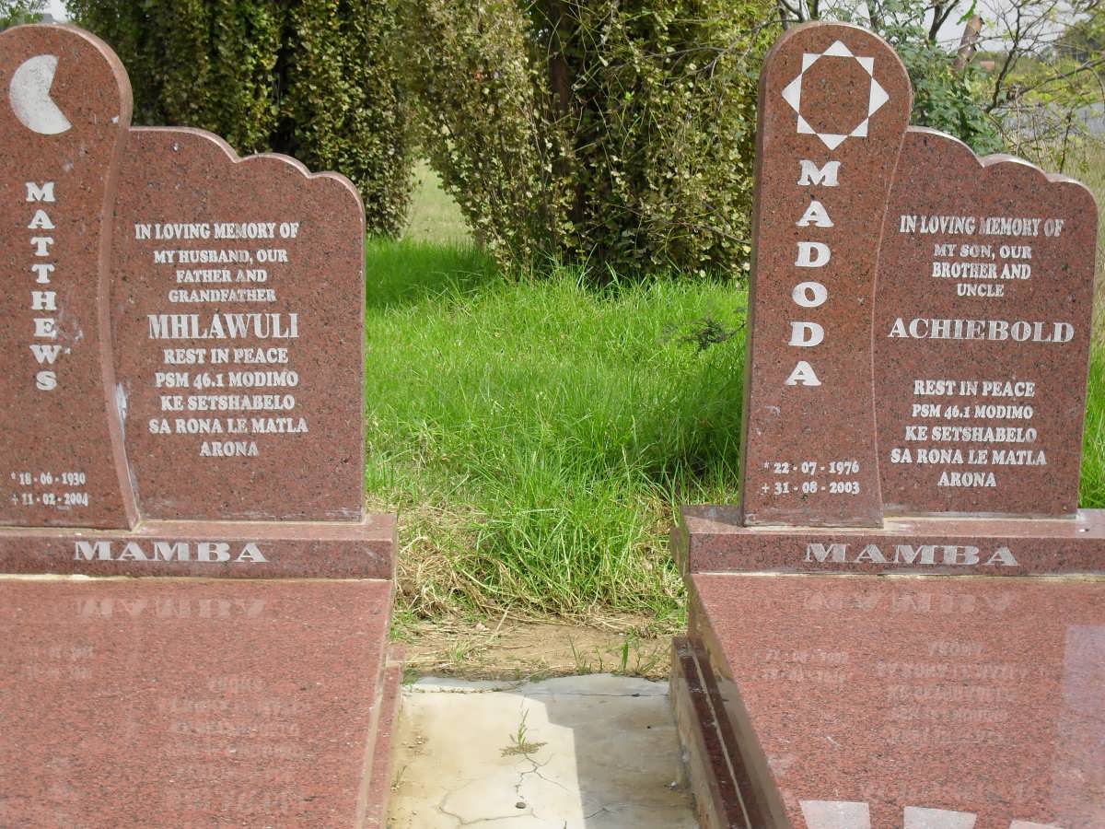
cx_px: 552
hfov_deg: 33.8
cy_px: 414
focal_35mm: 57
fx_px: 1820
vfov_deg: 25.7
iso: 100
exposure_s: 1/500
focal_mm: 10.1
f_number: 4.3
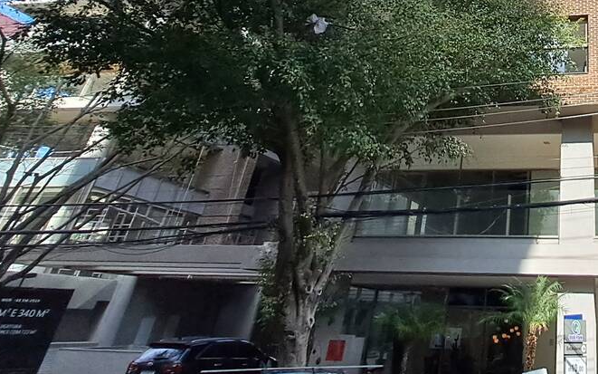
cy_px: 24
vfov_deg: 38.4
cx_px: 565
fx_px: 489
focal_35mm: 30
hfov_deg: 53.0
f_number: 2.2
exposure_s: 1/1235
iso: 40
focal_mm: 1.42
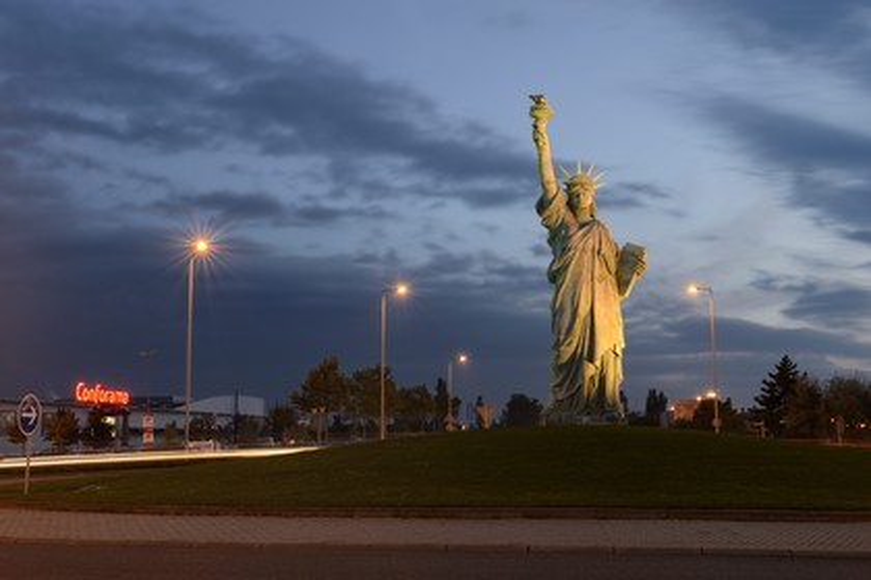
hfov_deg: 48.5
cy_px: 290
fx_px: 968
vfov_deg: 33.4
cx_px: 436
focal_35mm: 40
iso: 100
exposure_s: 20
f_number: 22
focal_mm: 40
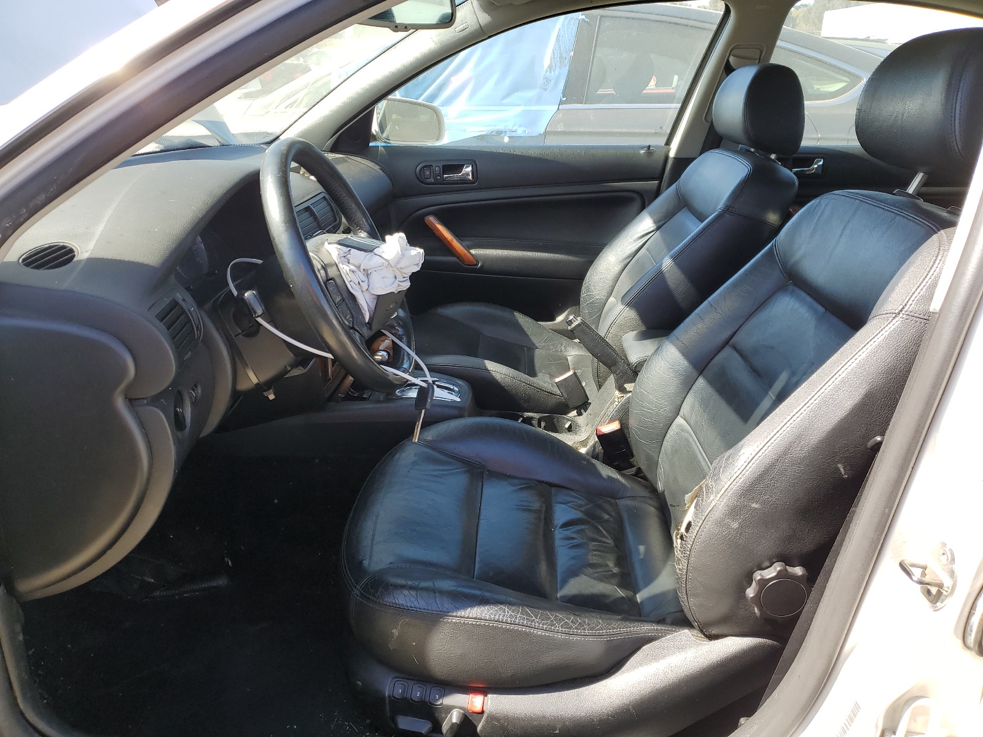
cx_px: 492
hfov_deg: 67.3
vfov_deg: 53.1
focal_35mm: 26
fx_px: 738
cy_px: 368
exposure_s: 1/476
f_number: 1.5
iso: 50
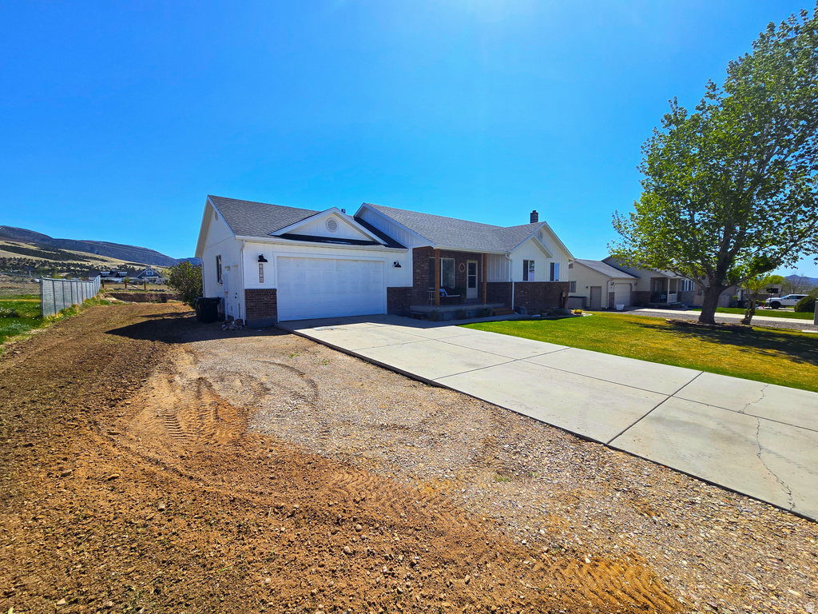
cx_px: 409
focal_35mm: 13
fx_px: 307
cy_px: 307
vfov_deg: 89.9
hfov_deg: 106.2
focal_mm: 2.2
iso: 50
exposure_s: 1/3502
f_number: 2.2
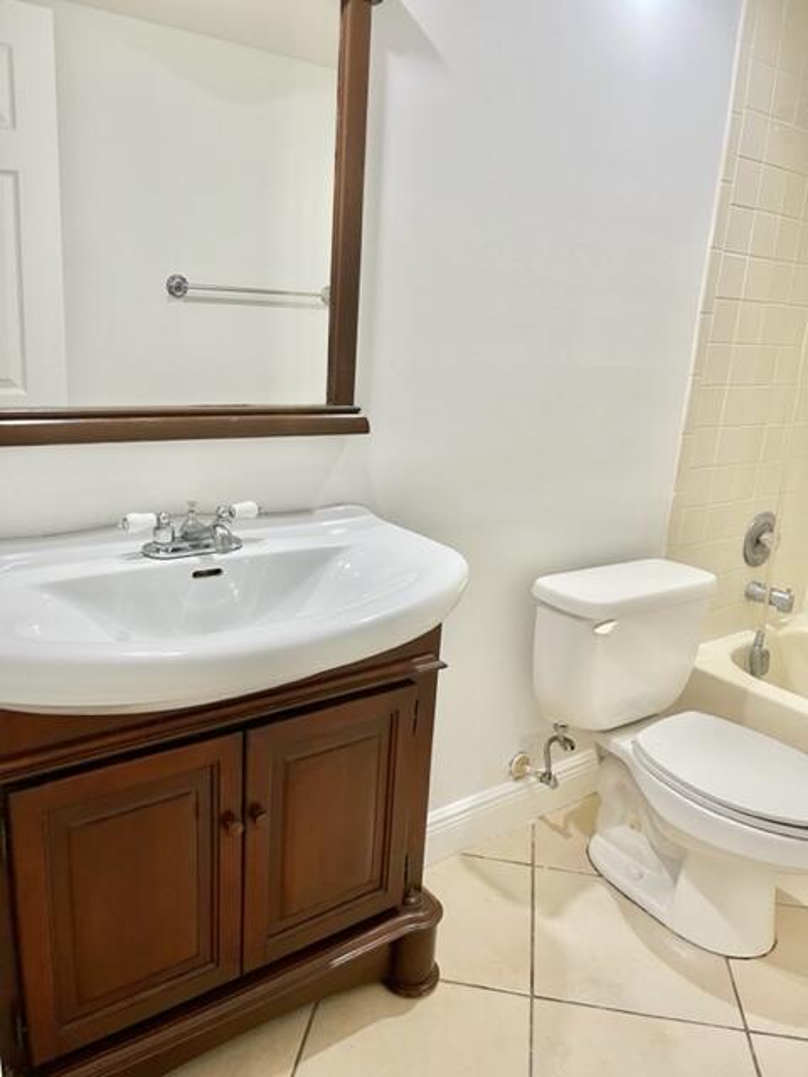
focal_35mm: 26
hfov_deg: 53.1
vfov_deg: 67.3
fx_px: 809
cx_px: 404
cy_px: 538
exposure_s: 1/60
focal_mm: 5.1
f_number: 1.6
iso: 80
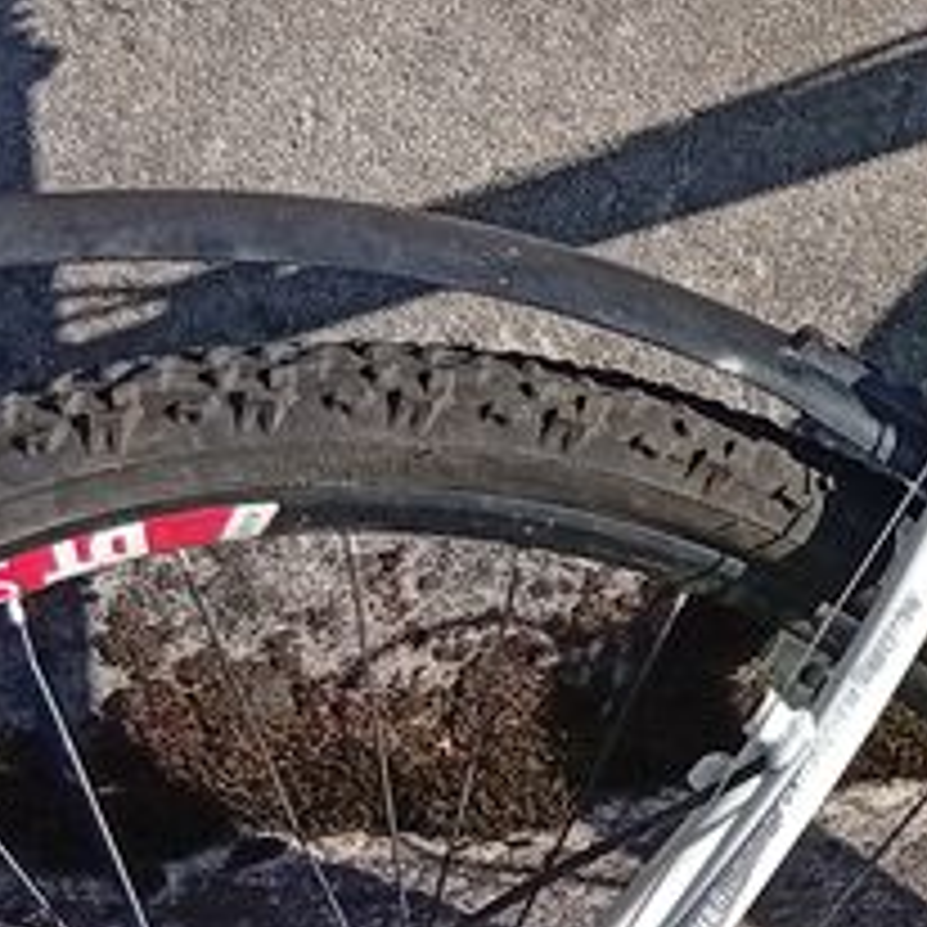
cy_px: 655
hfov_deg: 13.5
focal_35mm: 116
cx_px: 1656
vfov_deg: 15.0
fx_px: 3515
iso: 50
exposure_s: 1/894
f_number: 1.8
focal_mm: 3.84
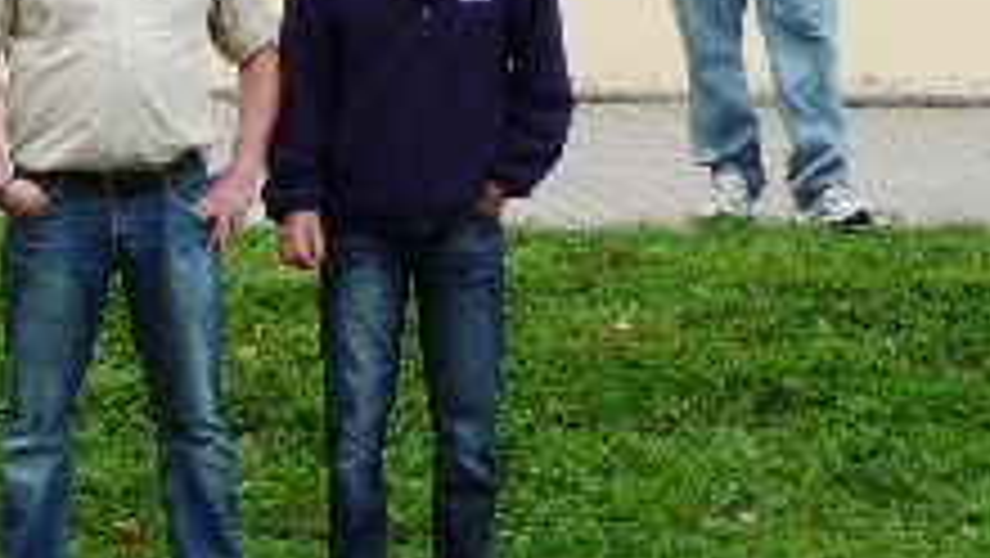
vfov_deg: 5.3
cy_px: 198
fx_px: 6041
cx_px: -693
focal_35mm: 230
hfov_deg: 9.0
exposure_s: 1/160
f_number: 4.4
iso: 100
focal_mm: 9.8
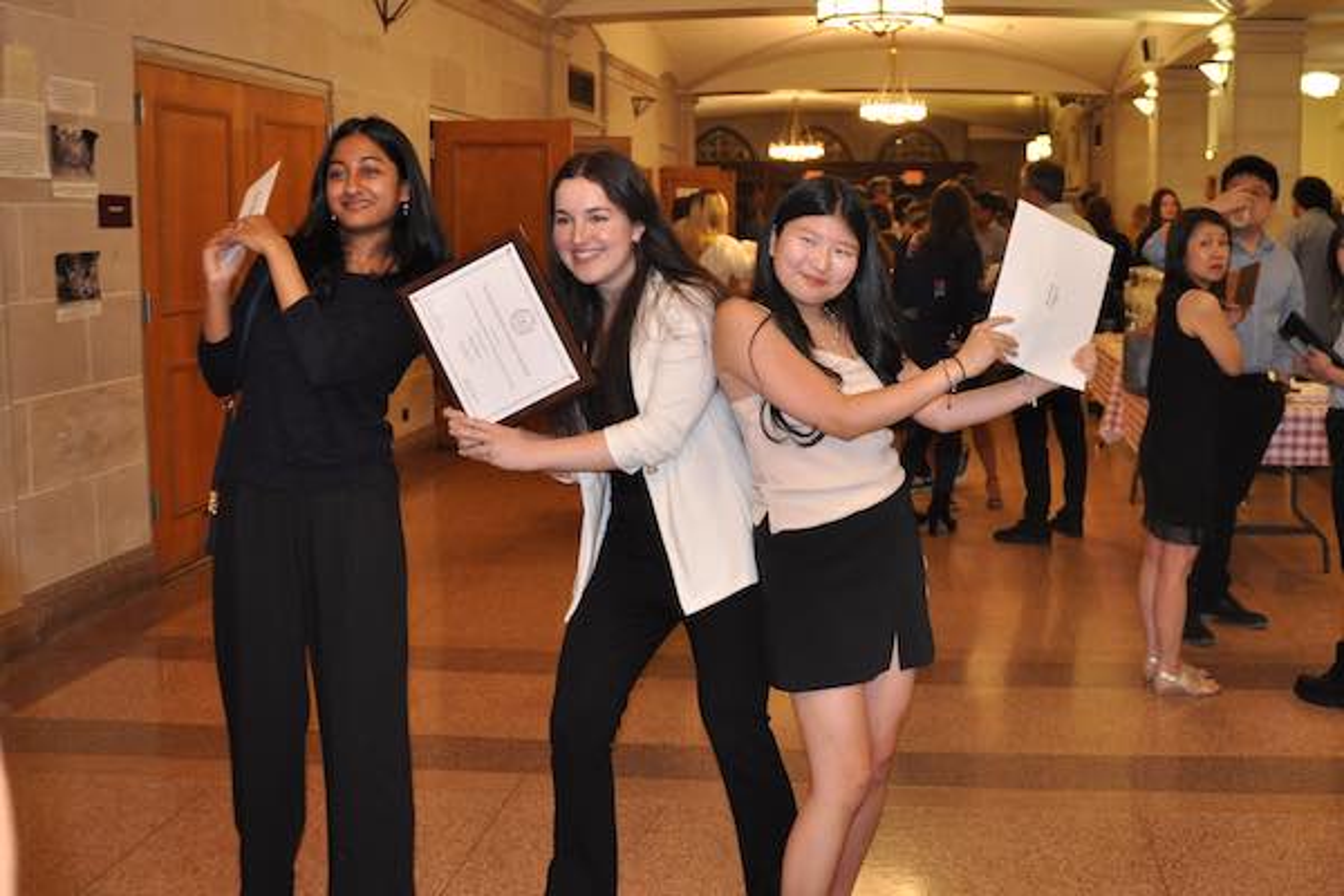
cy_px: 448
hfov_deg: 61.9
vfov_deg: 43.6
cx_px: 672
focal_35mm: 30
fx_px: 1120
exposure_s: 1/60
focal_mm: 20
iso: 800
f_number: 3.5
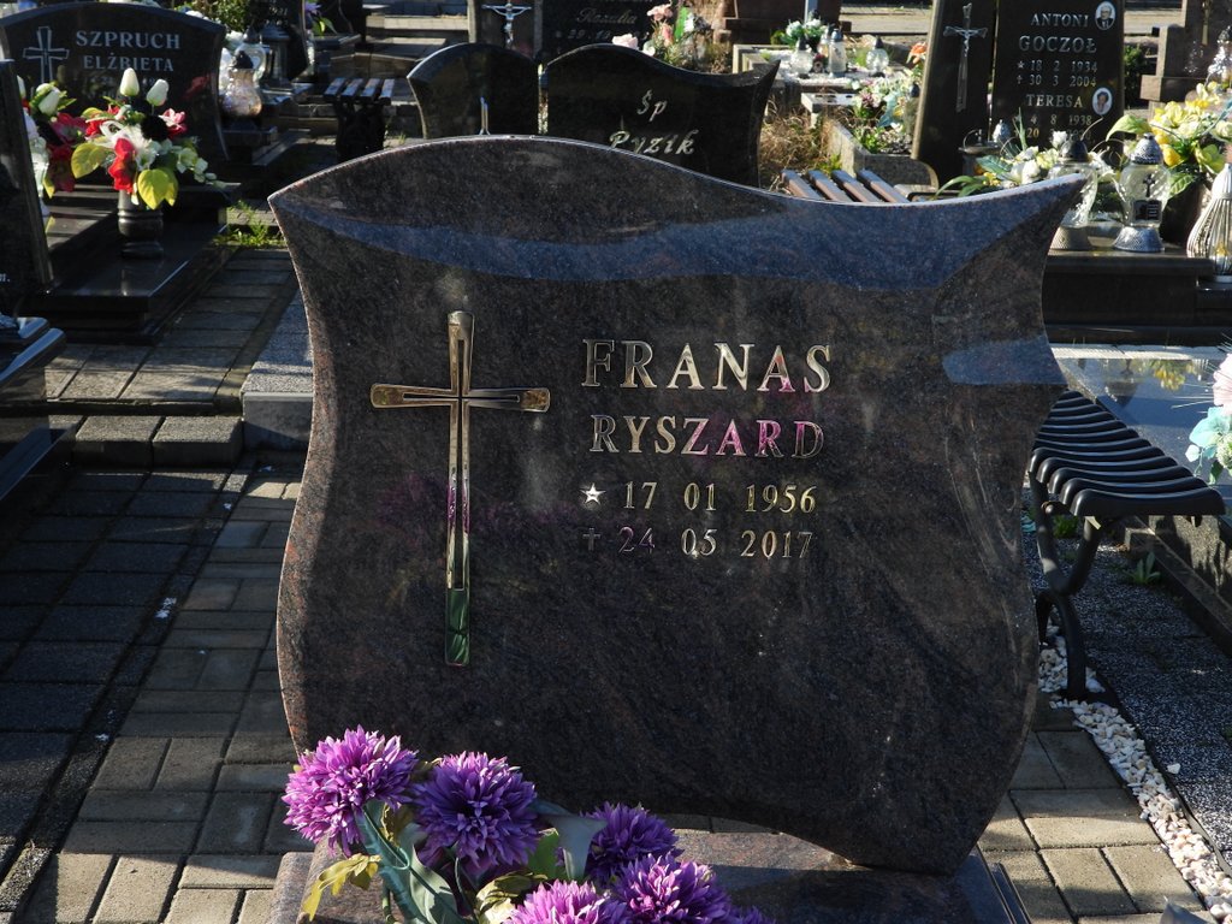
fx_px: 1780
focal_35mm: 50
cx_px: 616
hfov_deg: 38.2
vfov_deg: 29.1
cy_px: 462
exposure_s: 1/500
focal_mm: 9
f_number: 3.2
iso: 100
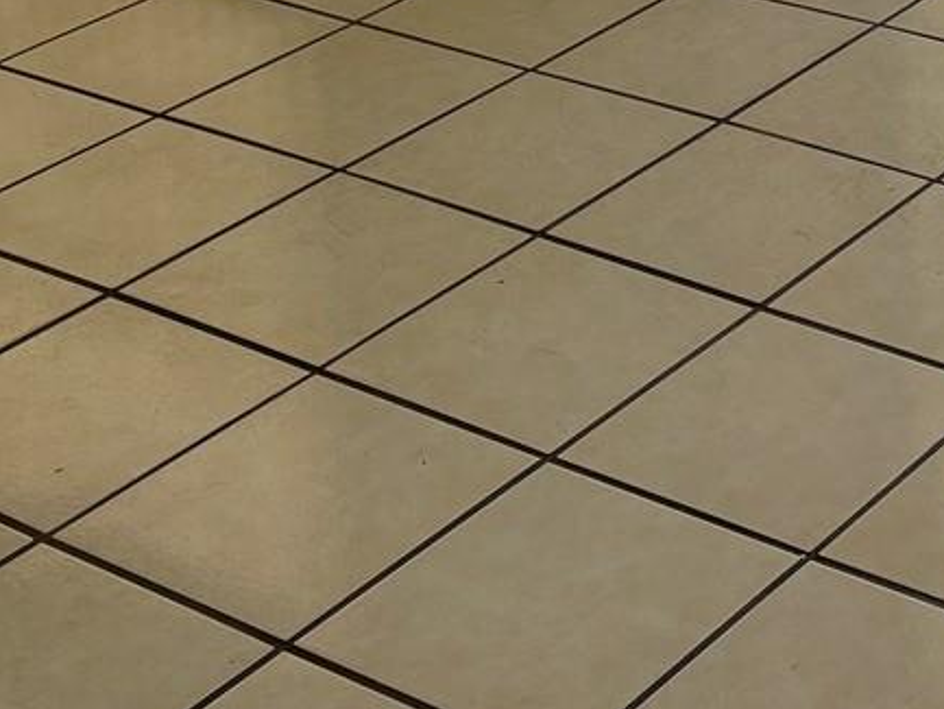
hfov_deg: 19.1
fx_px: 2619
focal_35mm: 96
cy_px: -565
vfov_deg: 13.8
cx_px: 1184
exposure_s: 1/382
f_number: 1.6
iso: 50
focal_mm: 5.96
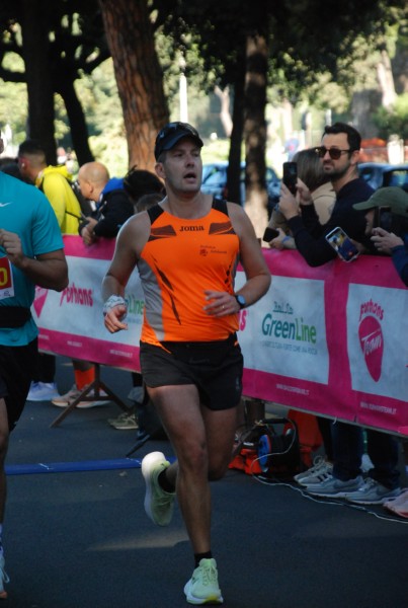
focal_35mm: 168
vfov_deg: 12.2
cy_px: 304
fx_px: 2841
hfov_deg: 8.2
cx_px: 204
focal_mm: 112
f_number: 5.6
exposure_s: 1/400
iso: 1000
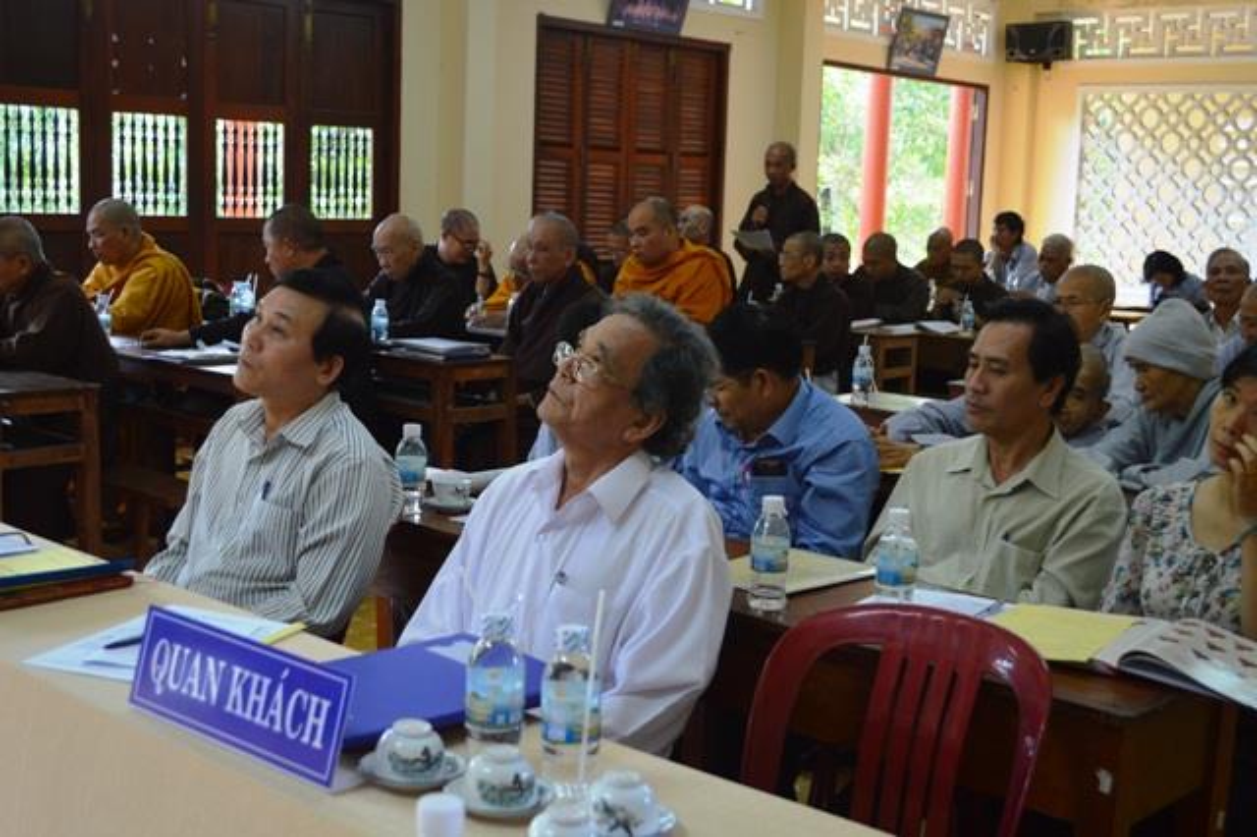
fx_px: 1518
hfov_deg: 45.0
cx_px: 628
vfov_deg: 30.8
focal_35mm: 44
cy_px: 418
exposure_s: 1/30
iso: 400
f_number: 4.5
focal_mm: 29
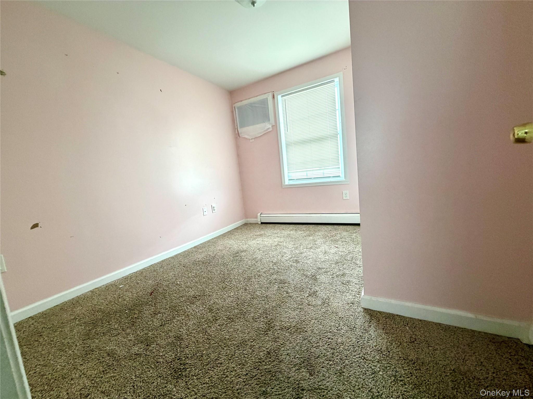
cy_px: 200
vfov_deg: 85.7
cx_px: 266
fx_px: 216
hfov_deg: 102.1
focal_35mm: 14
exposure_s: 1/60
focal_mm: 2.22
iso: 320
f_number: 2.2
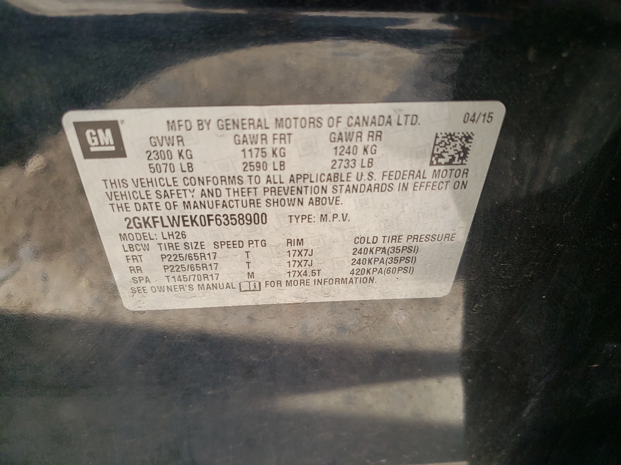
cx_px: 310
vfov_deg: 53.1
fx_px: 466
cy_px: 232
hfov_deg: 67.3
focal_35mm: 26
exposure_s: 1/417
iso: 50
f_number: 1.5
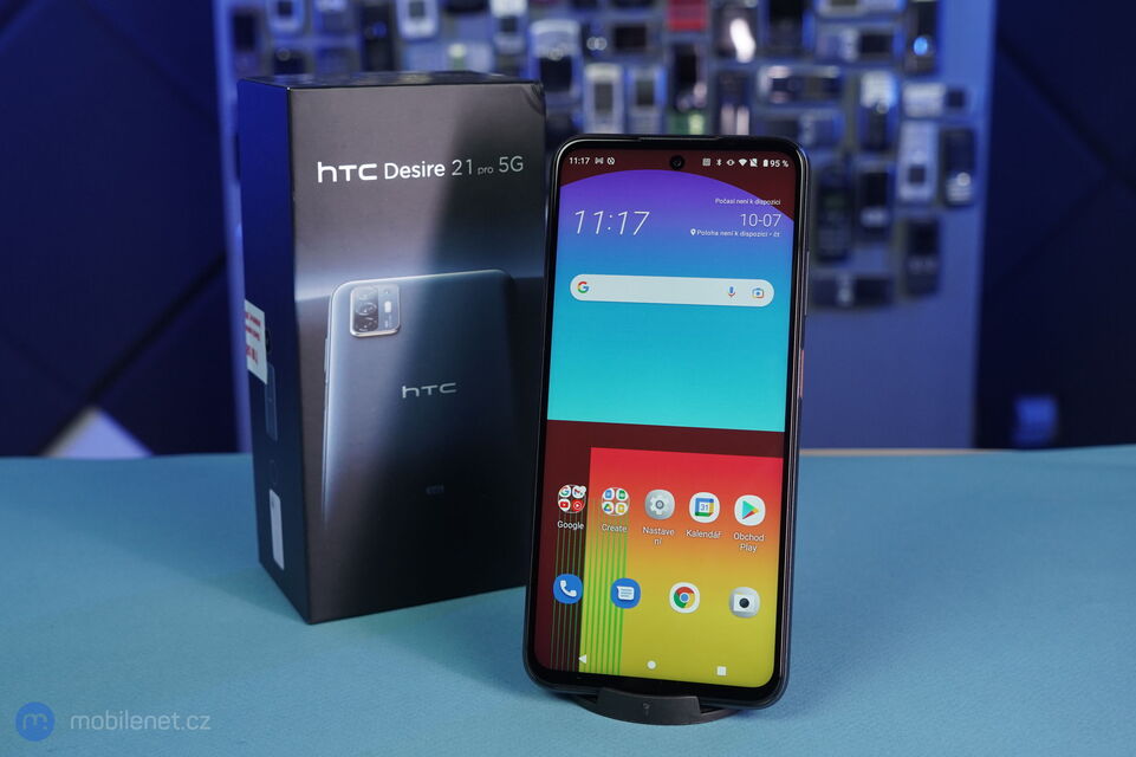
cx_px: 568
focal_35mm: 38
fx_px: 1199
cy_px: 378
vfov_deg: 35.0
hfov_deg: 50.7
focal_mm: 38
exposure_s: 1/160
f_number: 7.1
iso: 1600
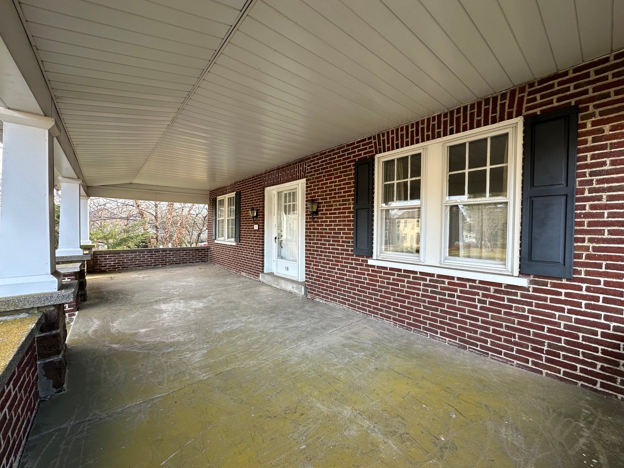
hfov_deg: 102.1
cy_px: 234
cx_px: 312
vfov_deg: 85.7
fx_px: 252
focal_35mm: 14
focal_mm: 2.22
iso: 40
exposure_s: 1/99
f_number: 2.2
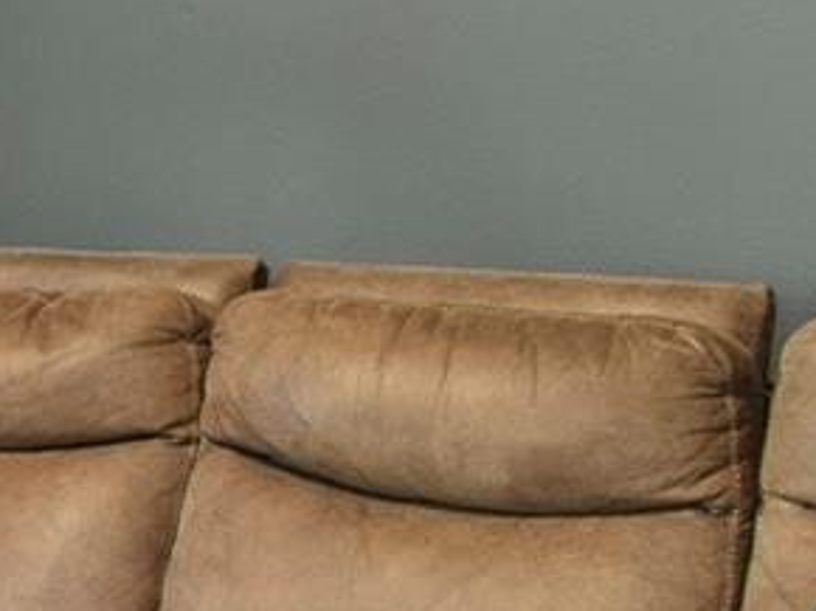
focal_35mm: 102
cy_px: 66
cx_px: -656
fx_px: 2402
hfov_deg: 16.2
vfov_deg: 14.3
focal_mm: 10
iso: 320
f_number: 8
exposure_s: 2
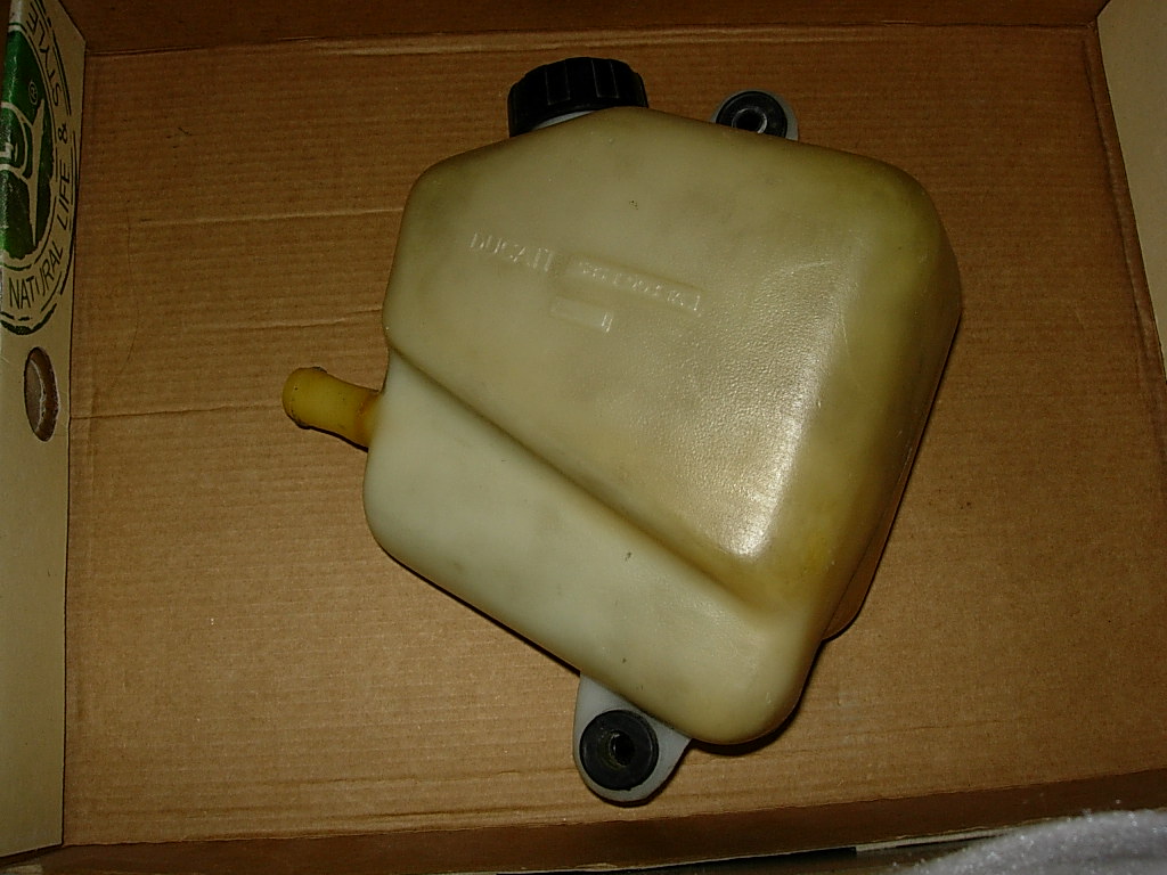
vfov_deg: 37.7
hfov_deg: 49.0
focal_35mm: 38
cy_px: 438
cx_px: 584
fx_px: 1281
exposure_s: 1/64
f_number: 4.8
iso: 100
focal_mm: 7.8
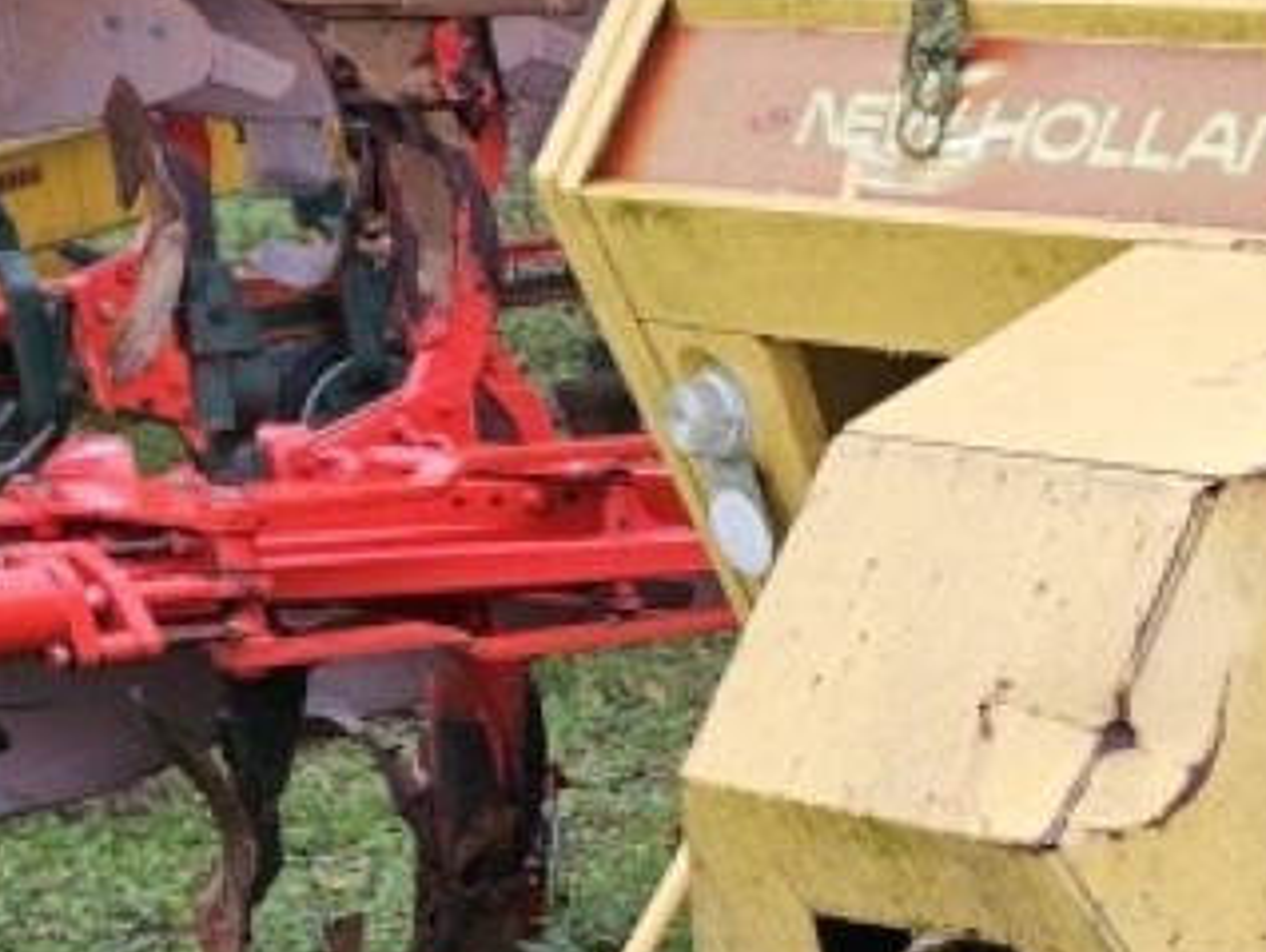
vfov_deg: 14.1
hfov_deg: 16.5
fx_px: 3806
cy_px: 924
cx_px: 2122
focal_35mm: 104
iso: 50
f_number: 1.8
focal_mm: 5.4
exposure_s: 1/180
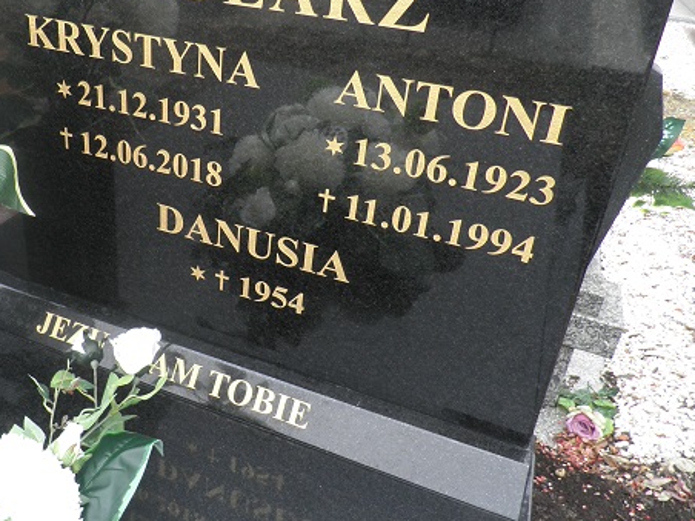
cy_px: 178
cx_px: 238
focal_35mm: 34
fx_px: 683
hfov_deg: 53.0
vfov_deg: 41.3
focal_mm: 4.3
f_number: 3.3
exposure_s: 1/30
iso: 125
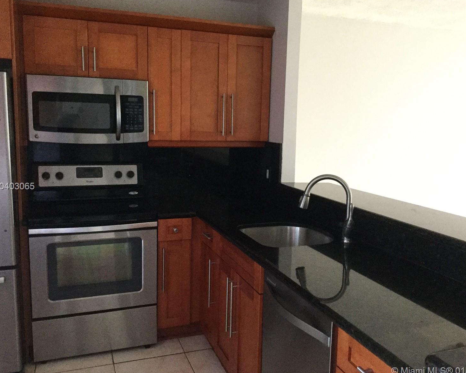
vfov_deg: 44.6
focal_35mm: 33
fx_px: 455
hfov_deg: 54.2
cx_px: 240
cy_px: 187
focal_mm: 3.3
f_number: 2.4
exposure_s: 1/17
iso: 200
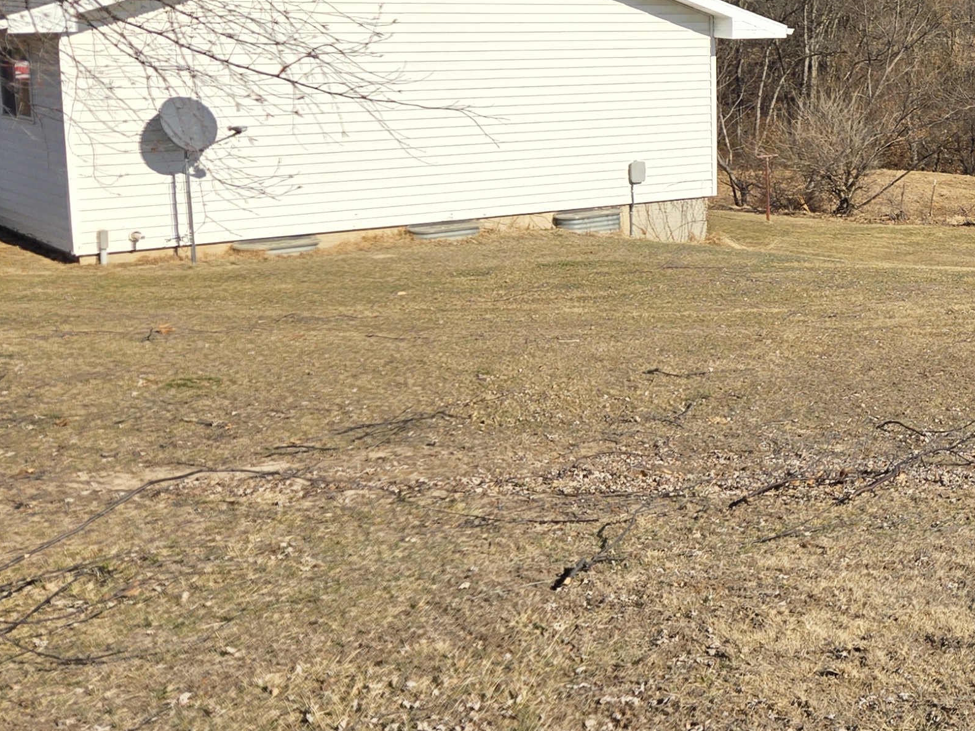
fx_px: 1634
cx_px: 1080
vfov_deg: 25.2
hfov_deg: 29.8
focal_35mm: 58
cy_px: 269
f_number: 1.8
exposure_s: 1/3151
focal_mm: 5.4
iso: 25
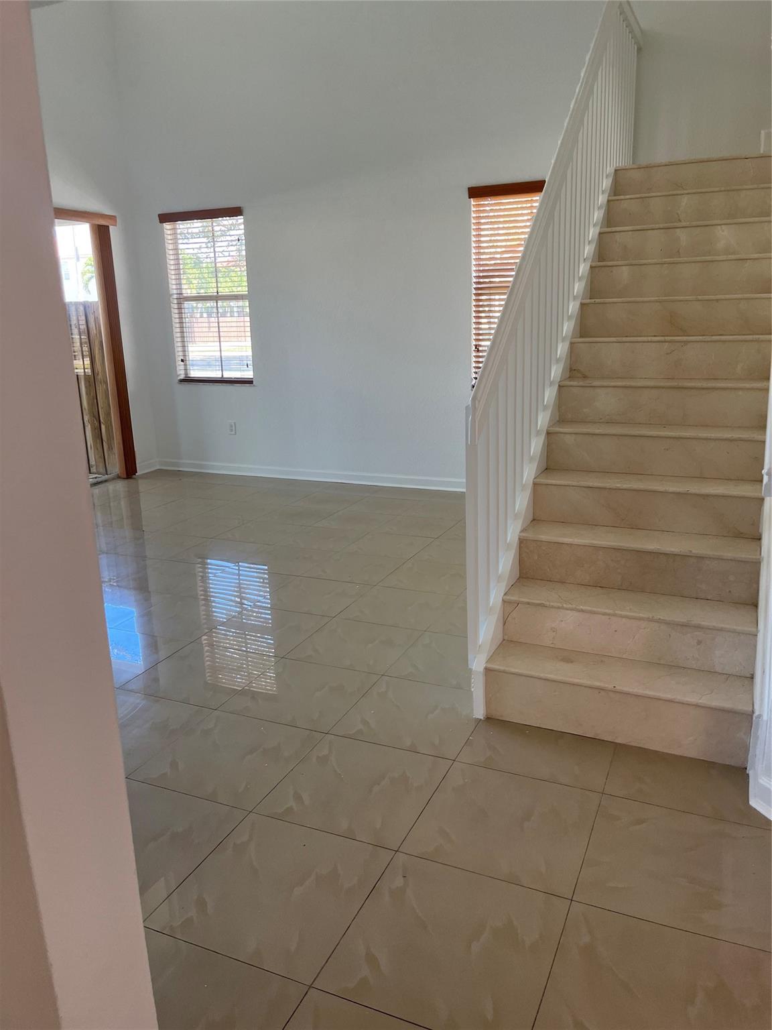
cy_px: 515
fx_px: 773
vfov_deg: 67.3
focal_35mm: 26
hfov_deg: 53.1
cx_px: 386
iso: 80
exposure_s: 1/120
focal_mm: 5.1
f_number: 1.6
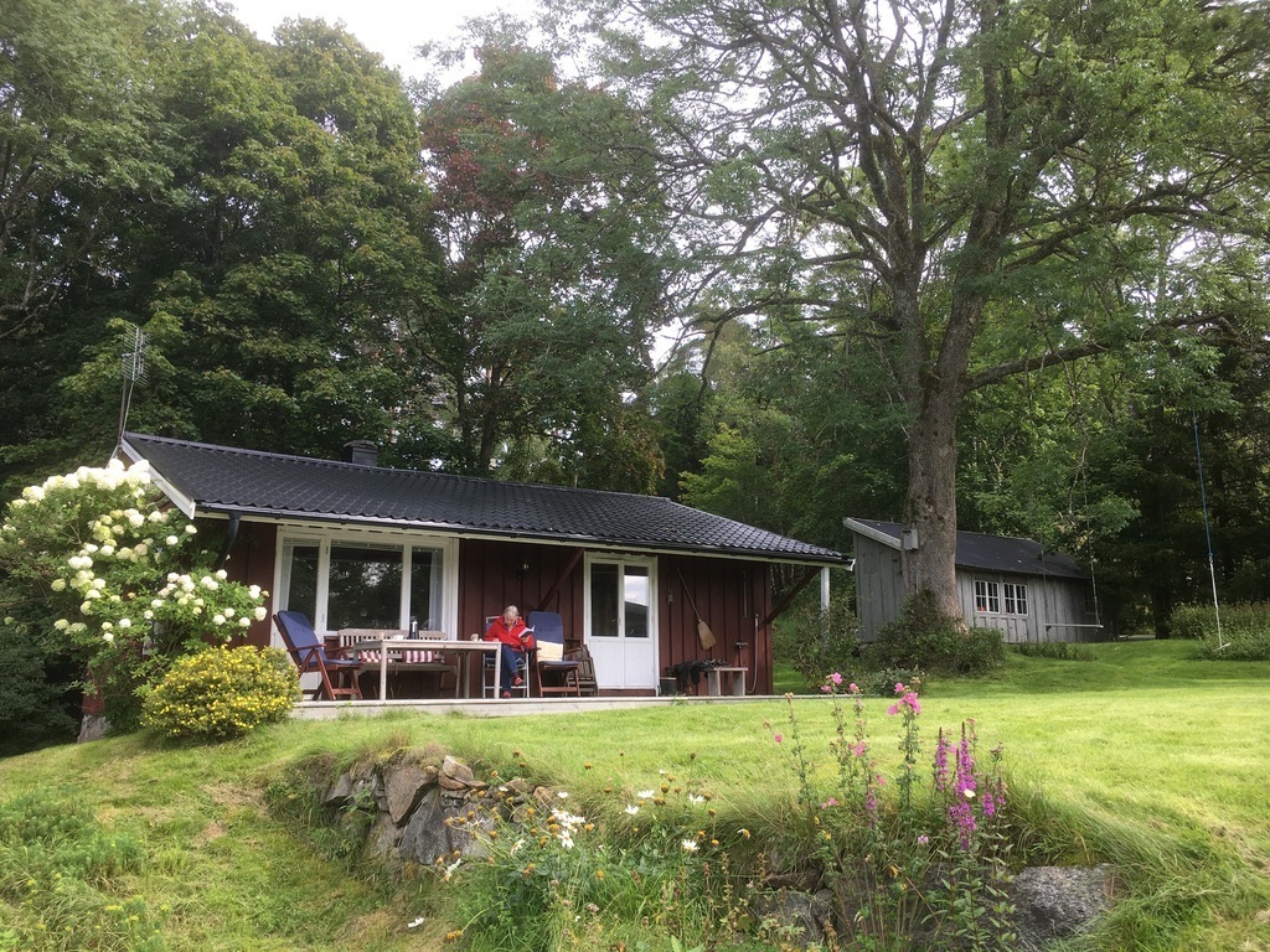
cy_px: 476
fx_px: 1064
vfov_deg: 48.2
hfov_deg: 61.7
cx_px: 635
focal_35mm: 29
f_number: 2.2
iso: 25
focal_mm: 4.15
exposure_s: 1/265
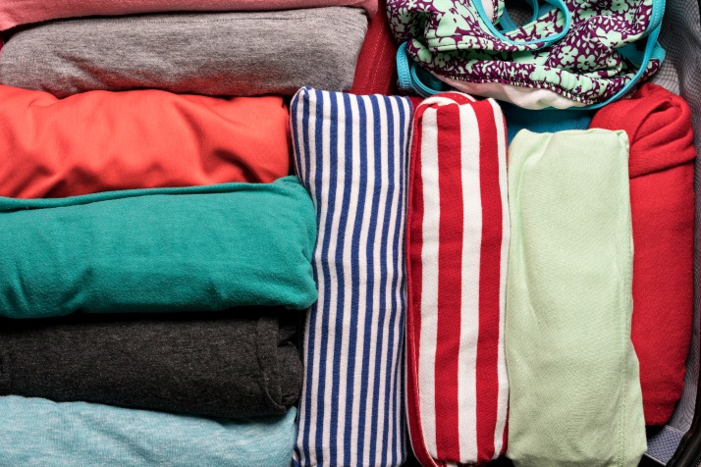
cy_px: 236
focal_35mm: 77
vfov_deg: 17.7
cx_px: 271
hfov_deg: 26.2
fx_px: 1499
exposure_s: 1/125
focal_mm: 55
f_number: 10
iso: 500
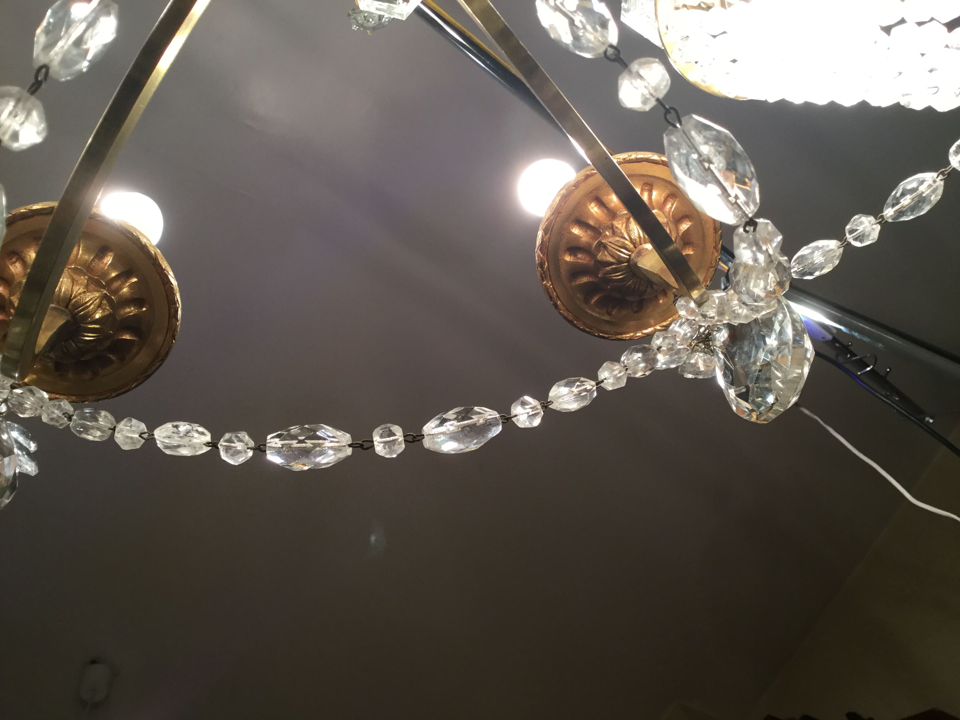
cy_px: 360
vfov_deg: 45.4
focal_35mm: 31
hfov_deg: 58.4
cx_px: 480
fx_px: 860
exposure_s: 1/33
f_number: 2.4
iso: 40
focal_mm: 3.3
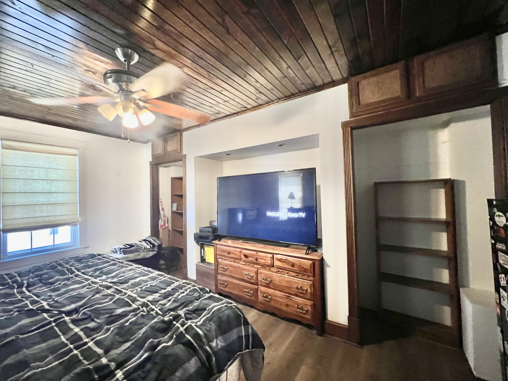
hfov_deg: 106.2
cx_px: 254
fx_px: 191
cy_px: 190
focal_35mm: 13
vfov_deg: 89.9
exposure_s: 1/40
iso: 640
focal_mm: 1.57
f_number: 1.8
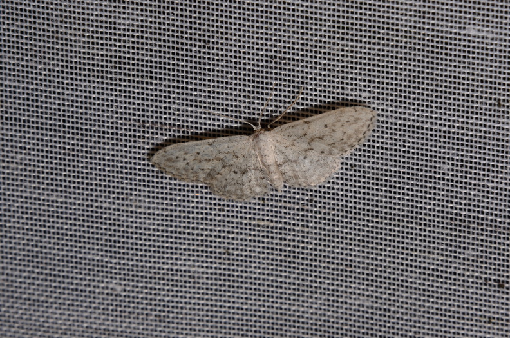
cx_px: 255
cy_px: 169
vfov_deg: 10.7
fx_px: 1802
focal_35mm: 128
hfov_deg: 16.1
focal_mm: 85
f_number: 25
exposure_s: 1/60
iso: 100
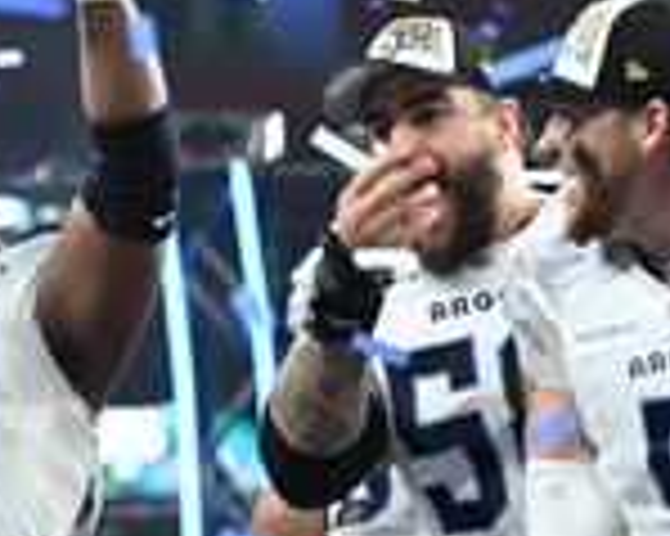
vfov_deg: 5.9
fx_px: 5232
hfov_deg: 7.3
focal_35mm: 264
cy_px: 128
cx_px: -72
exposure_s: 1/640
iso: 1100
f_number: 2.8
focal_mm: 105
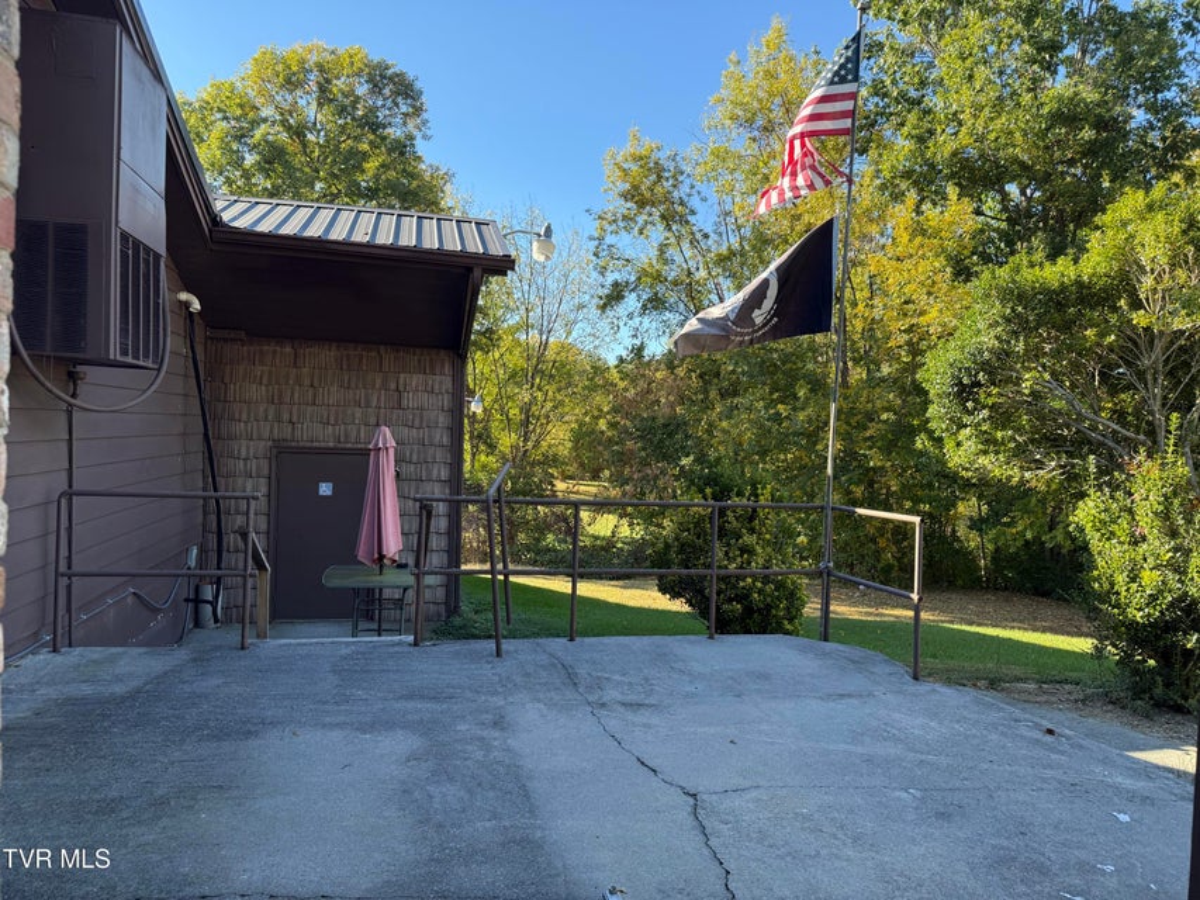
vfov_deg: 56.8
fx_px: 832
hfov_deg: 71.6
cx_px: 600
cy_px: 450
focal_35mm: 24
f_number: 1.78
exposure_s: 1/660
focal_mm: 6.76
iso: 100
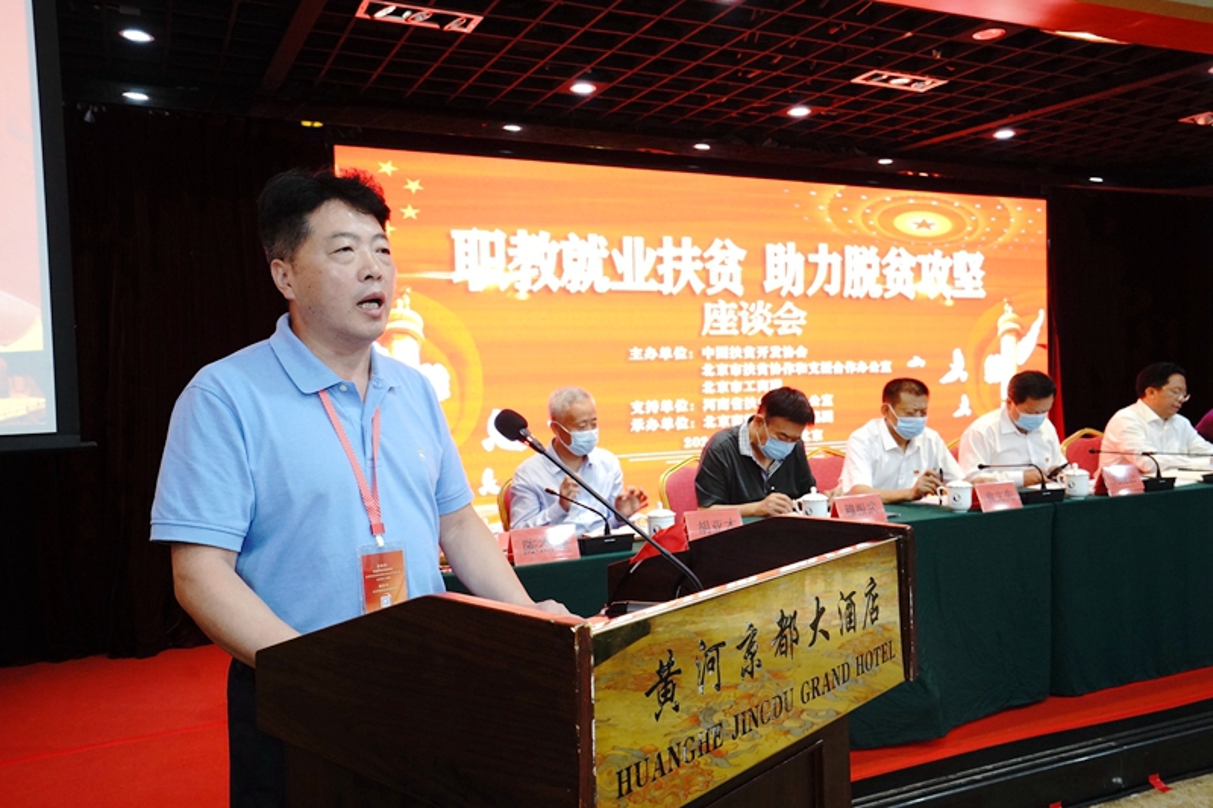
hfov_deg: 63.7
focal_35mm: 29
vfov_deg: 44.9
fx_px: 977
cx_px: 606
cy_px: 404
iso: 6400
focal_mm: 29
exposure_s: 1/125
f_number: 7.1
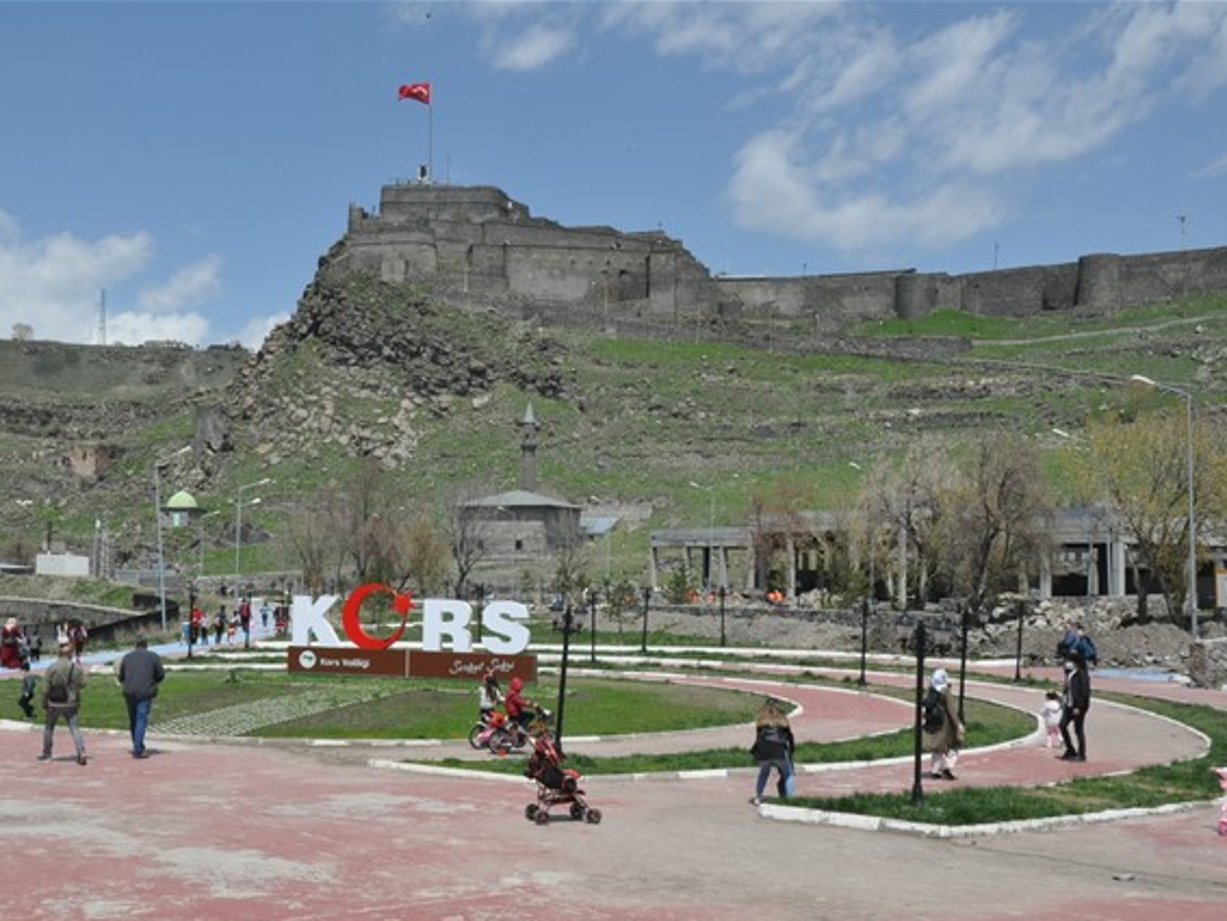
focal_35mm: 43
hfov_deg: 43.7
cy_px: 466
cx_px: 531
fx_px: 1525
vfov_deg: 33.6
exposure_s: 1/800
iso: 1000
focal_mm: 26
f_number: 14
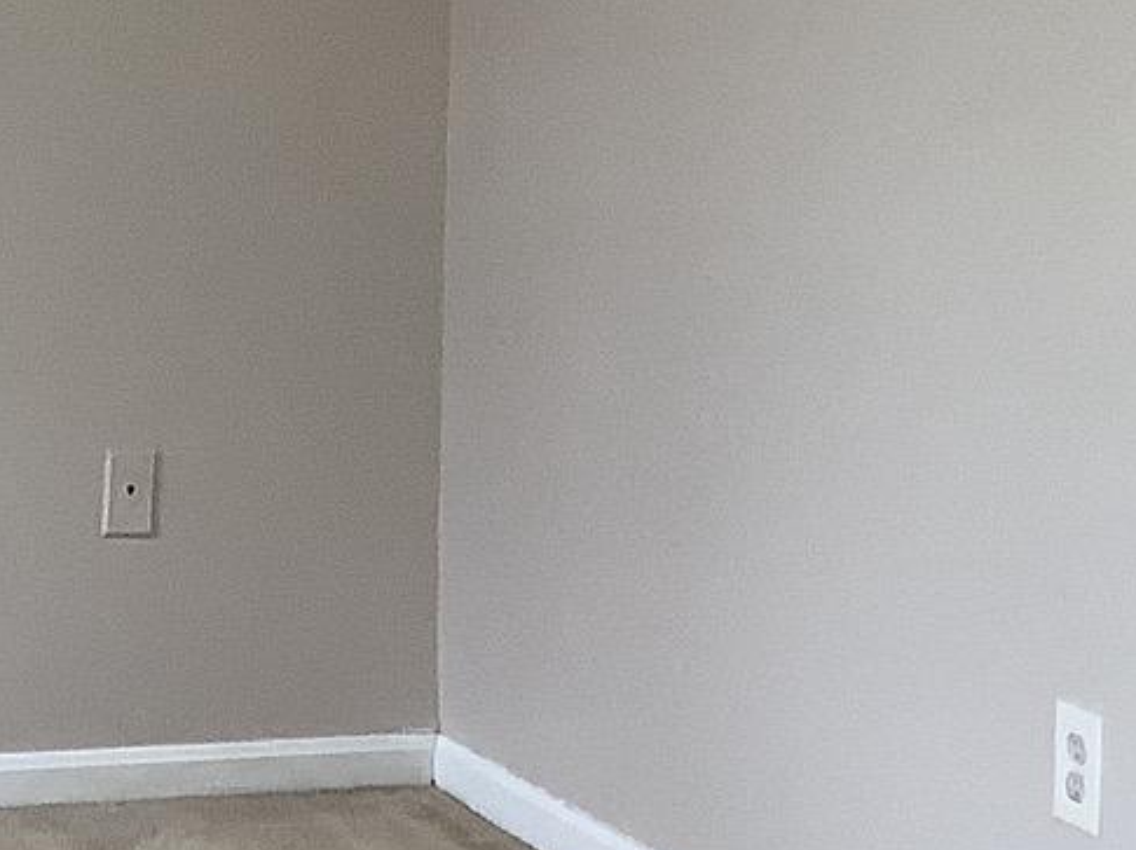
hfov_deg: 14.5
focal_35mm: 131
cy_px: -136
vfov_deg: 11.1
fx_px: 4296
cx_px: -283
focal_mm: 3.3
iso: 80
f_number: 2.4
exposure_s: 1/60
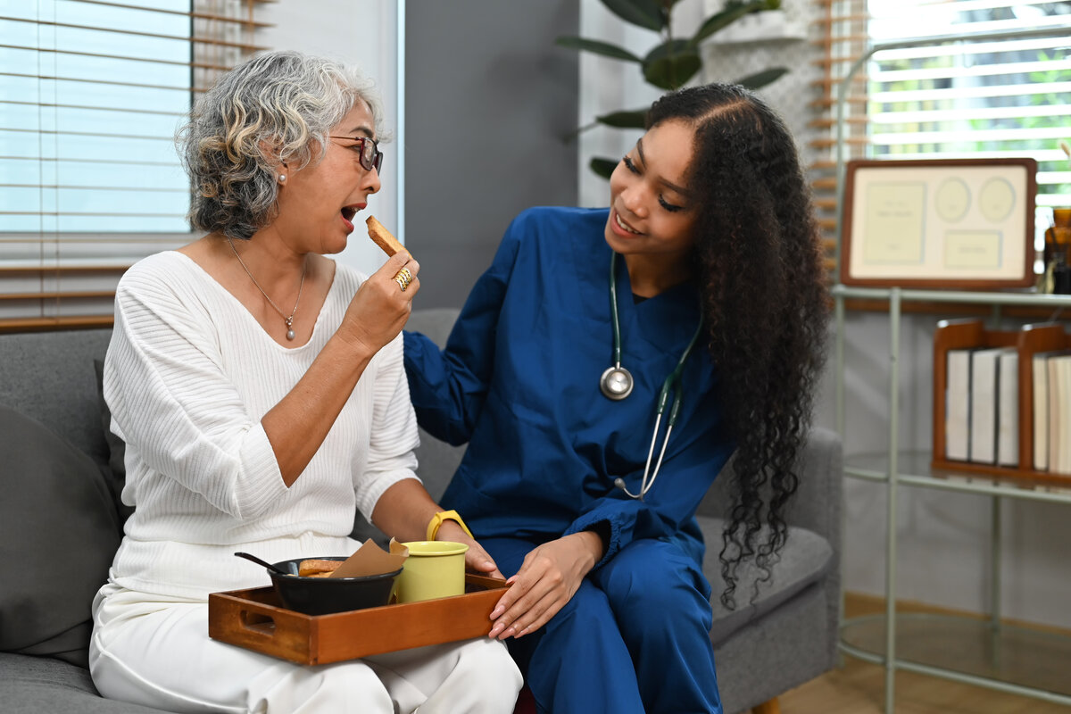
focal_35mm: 50
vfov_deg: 27.0
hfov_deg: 39.6
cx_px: 536
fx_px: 1487
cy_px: 357
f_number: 2.8
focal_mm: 50
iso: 640
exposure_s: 1/250
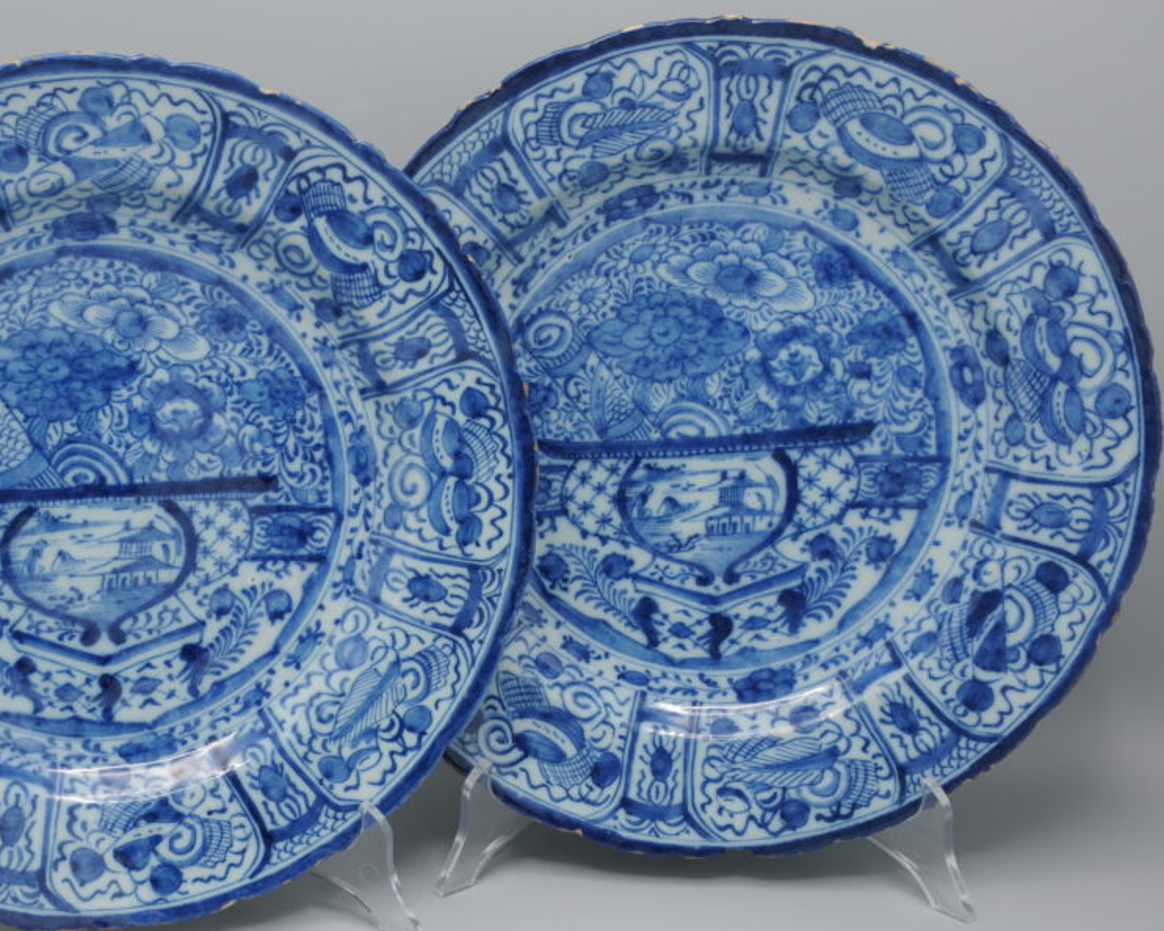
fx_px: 2135
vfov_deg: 24.6
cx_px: 403
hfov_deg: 30.3
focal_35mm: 62
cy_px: 494
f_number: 13
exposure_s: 1/6
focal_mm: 32
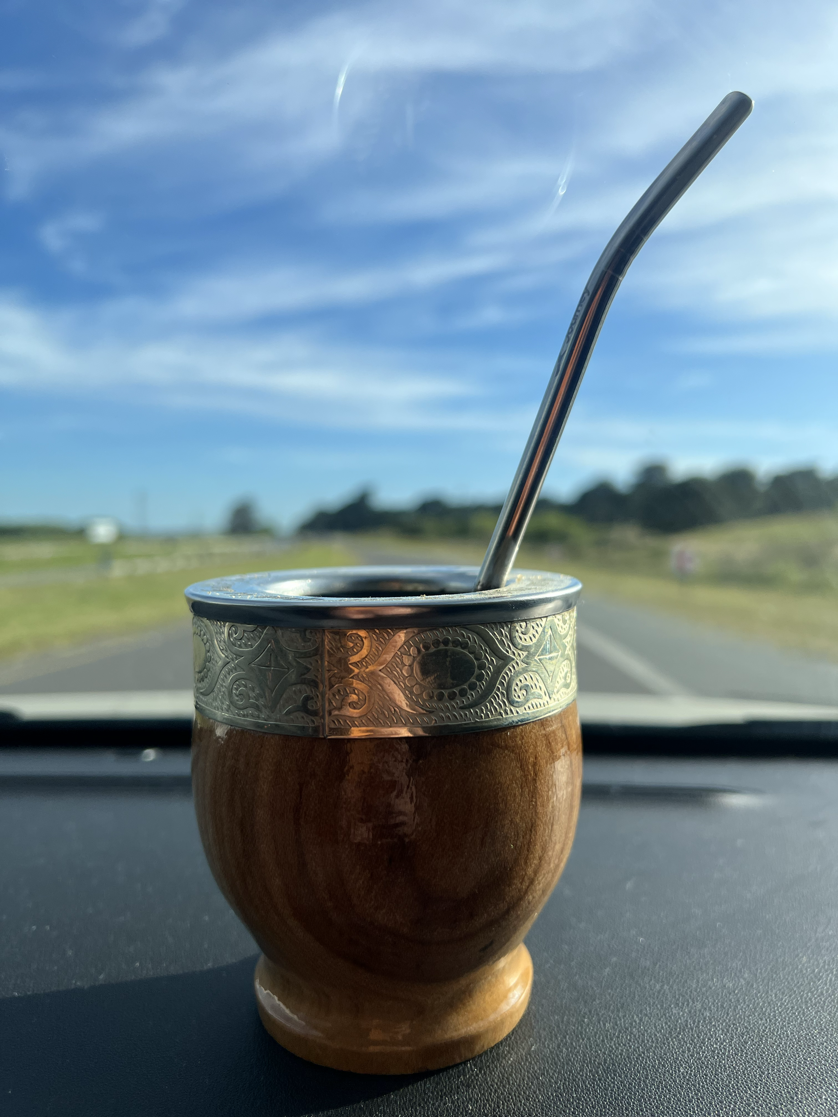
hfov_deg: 53.1
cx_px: 419
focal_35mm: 26
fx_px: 839
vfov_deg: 67.3
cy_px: 558
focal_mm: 5.7
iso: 50
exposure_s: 1/3460
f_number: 1.5
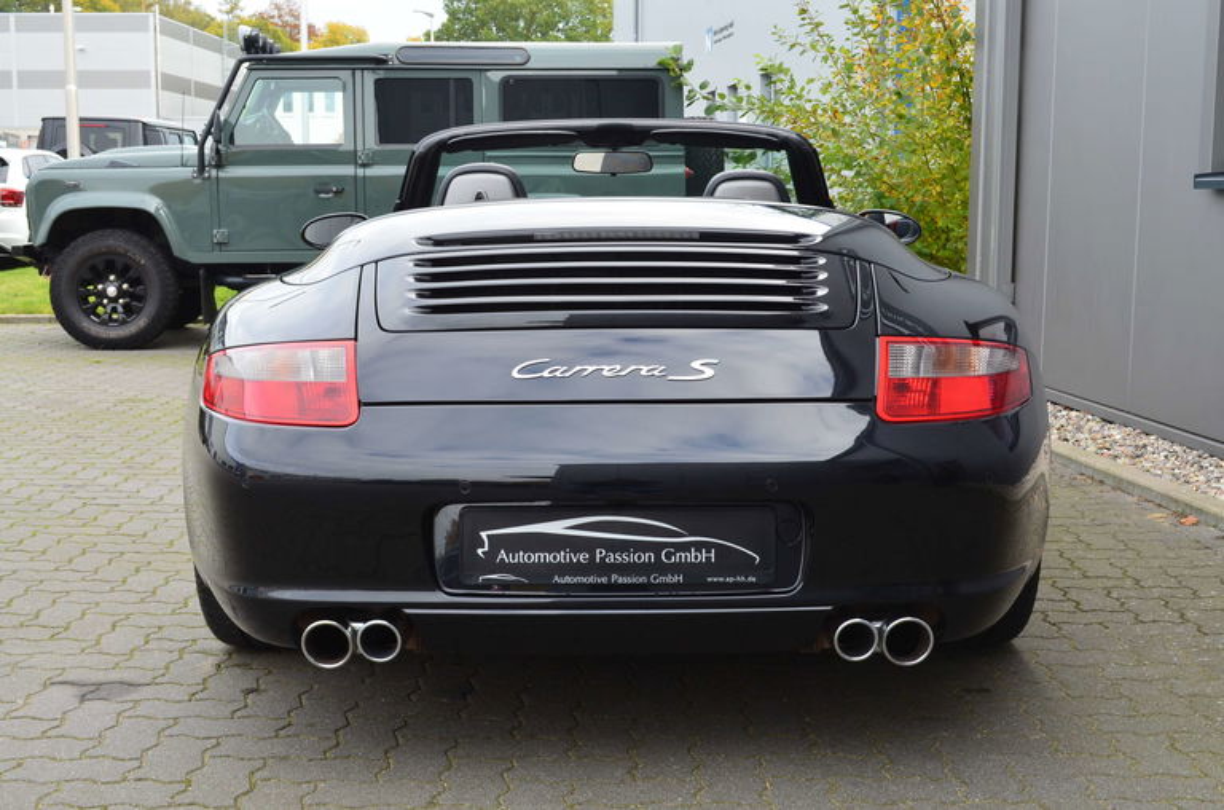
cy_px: 405
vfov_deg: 29.7
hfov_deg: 43.7
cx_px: 612
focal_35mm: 45
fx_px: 1526
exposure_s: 1/30
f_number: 9
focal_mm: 30
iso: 400
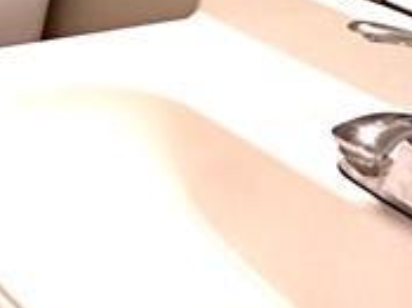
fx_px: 975
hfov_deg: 16.6
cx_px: -454
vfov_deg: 15.3
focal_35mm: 82
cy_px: -256
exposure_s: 1/60
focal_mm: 2.22
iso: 400
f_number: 2.2
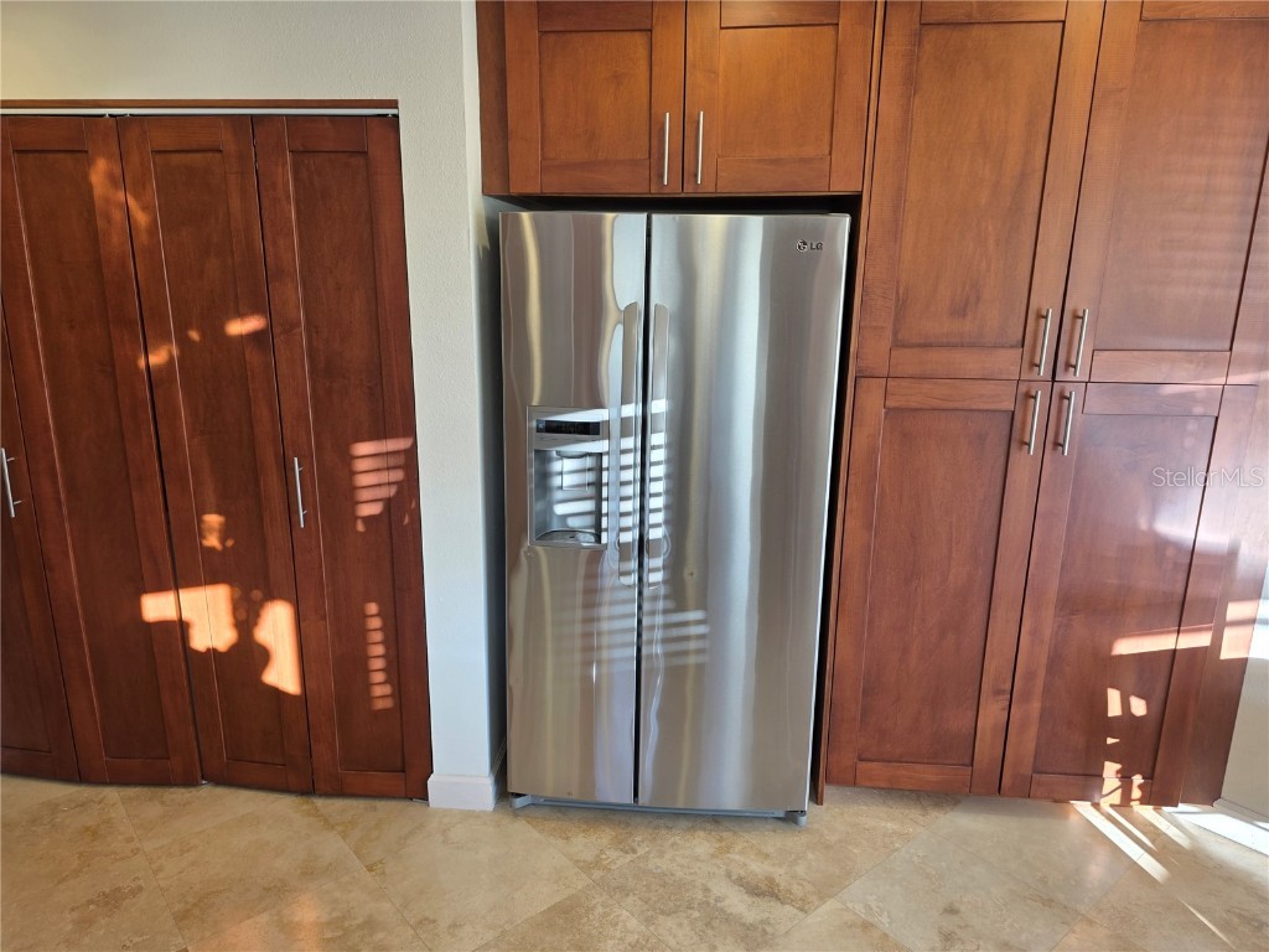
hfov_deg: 73.9
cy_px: 476
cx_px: 634
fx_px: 843
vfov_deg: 58.9
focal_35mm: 23
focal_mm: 6.3
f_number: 1.7
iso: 64
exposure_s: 1/120
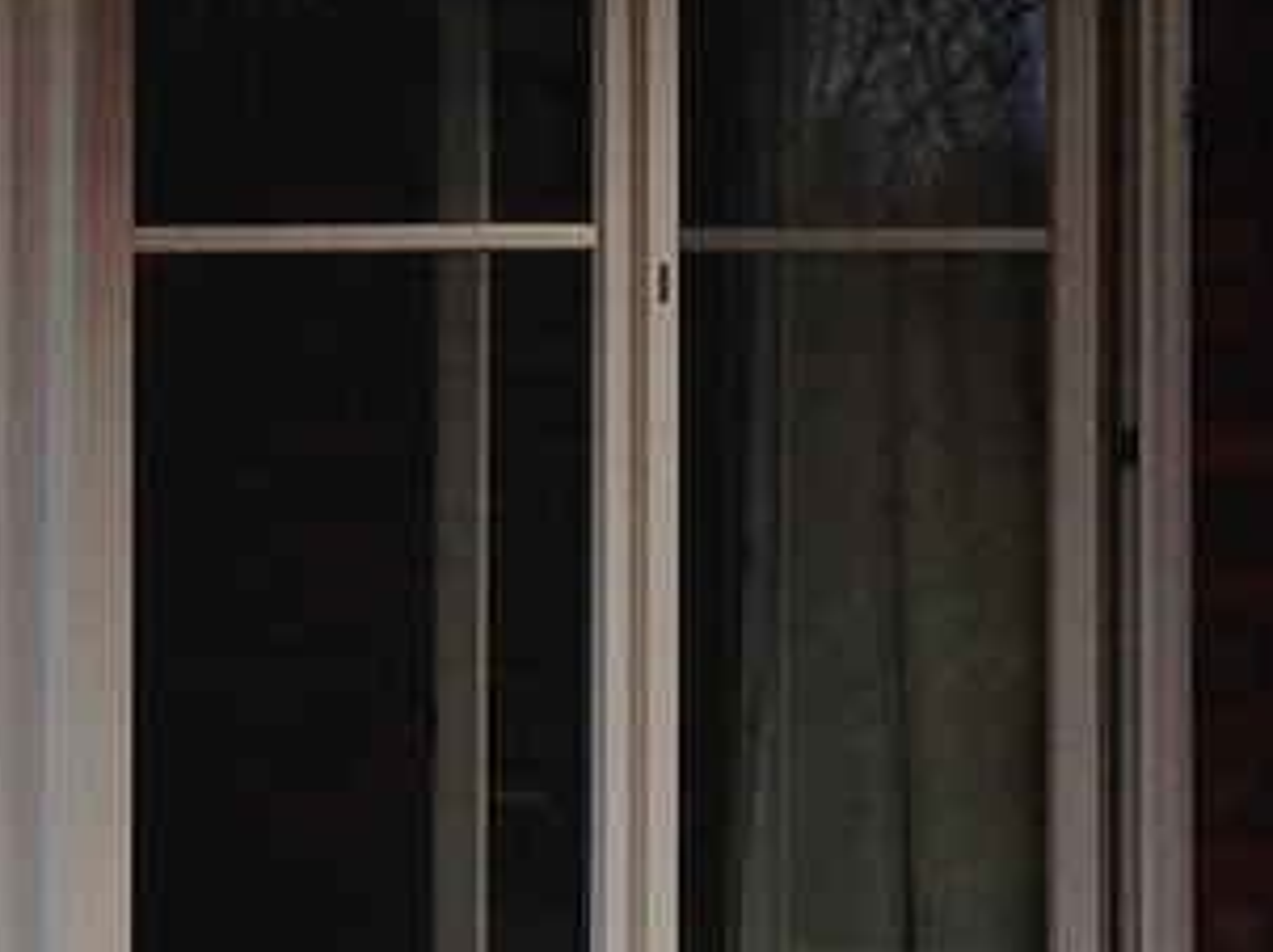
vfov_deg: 6.6
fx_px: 8231
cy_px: -354
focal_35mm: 224
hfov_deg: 8.8
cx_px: 573
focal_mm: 4.12
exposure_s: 1/889
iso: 50
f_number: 2.4
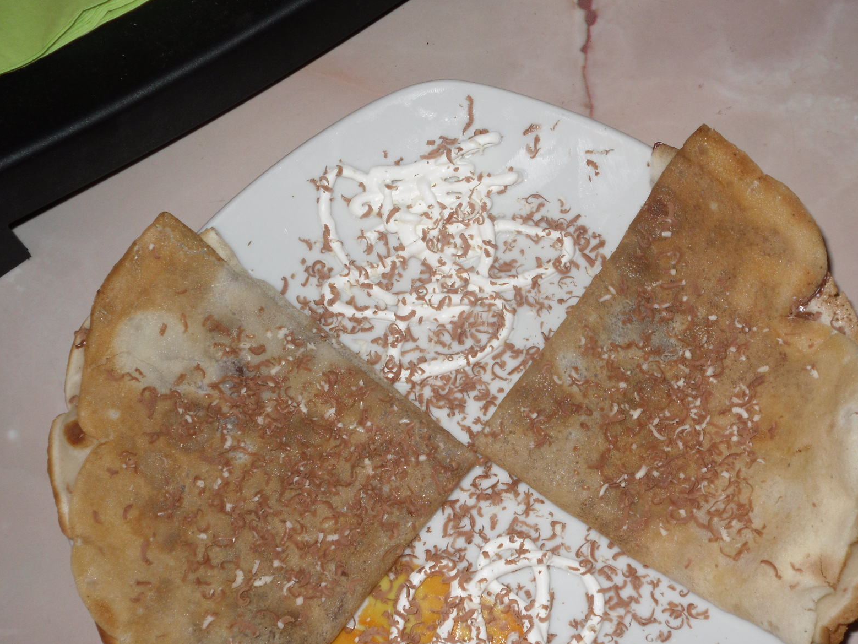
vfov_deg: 31.4
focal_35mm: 46
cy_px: 385
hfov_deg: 41.1
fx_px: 1140
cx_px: 510
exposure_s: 1/45
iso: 80
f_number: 3
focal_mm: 6.3
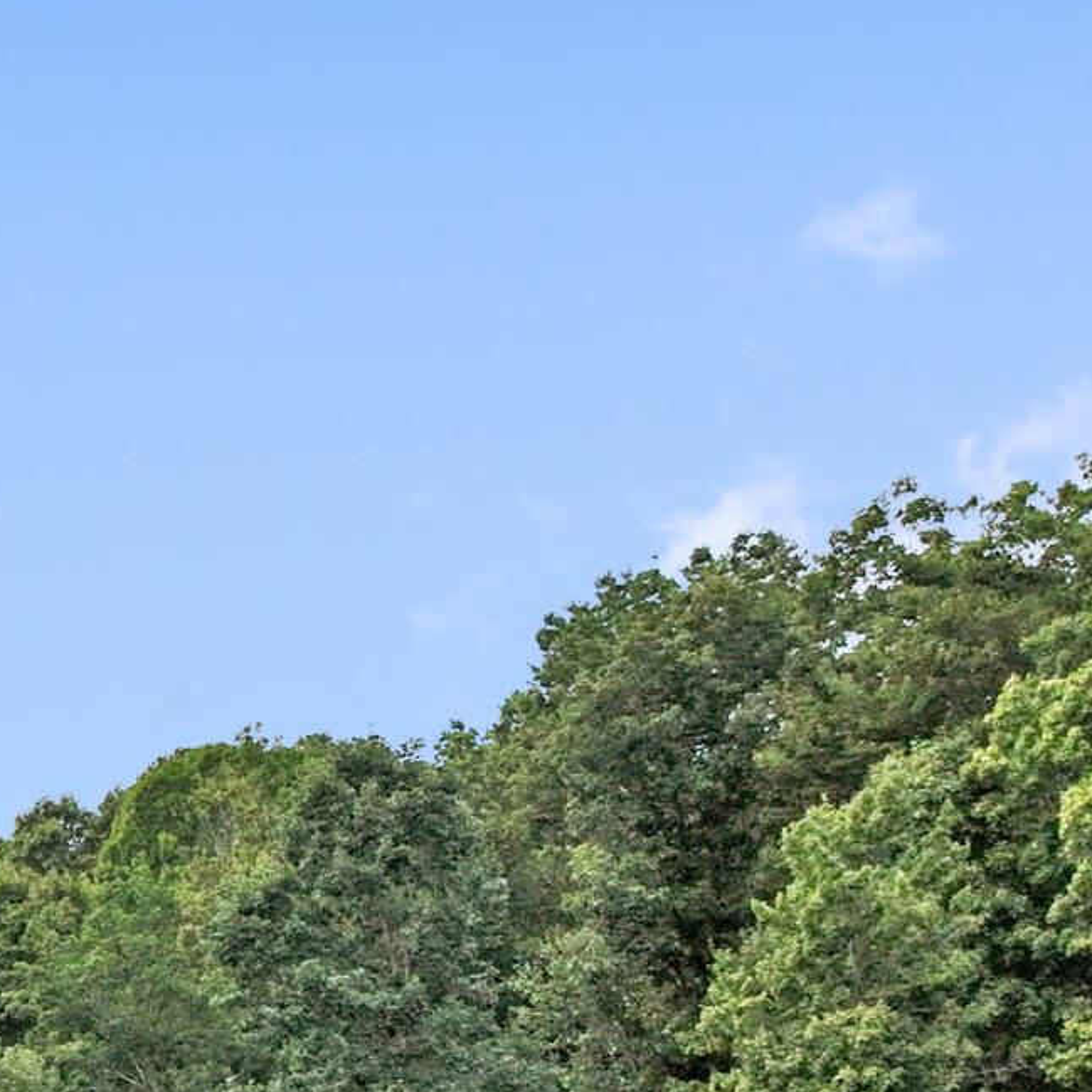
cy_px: 1428
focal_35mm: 98
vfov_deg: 16.7
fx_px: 3498
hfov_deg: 15.3
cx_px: -880
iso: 100
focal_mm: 12.29
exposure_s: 1/3200
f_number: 2.8
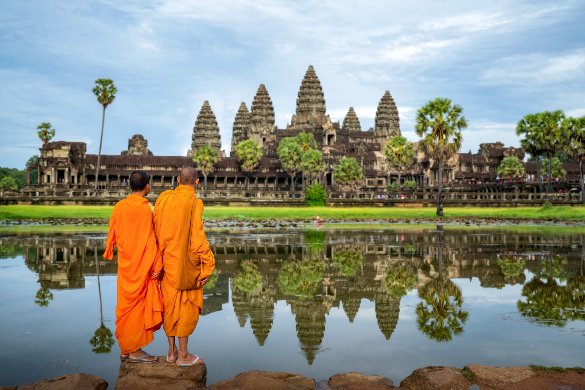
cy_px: 195
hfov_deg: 46.4
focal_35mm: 42
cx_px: 292
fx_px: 682
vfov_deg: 31.9
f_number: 5.6
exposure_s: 1/160
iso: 100
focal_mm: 42
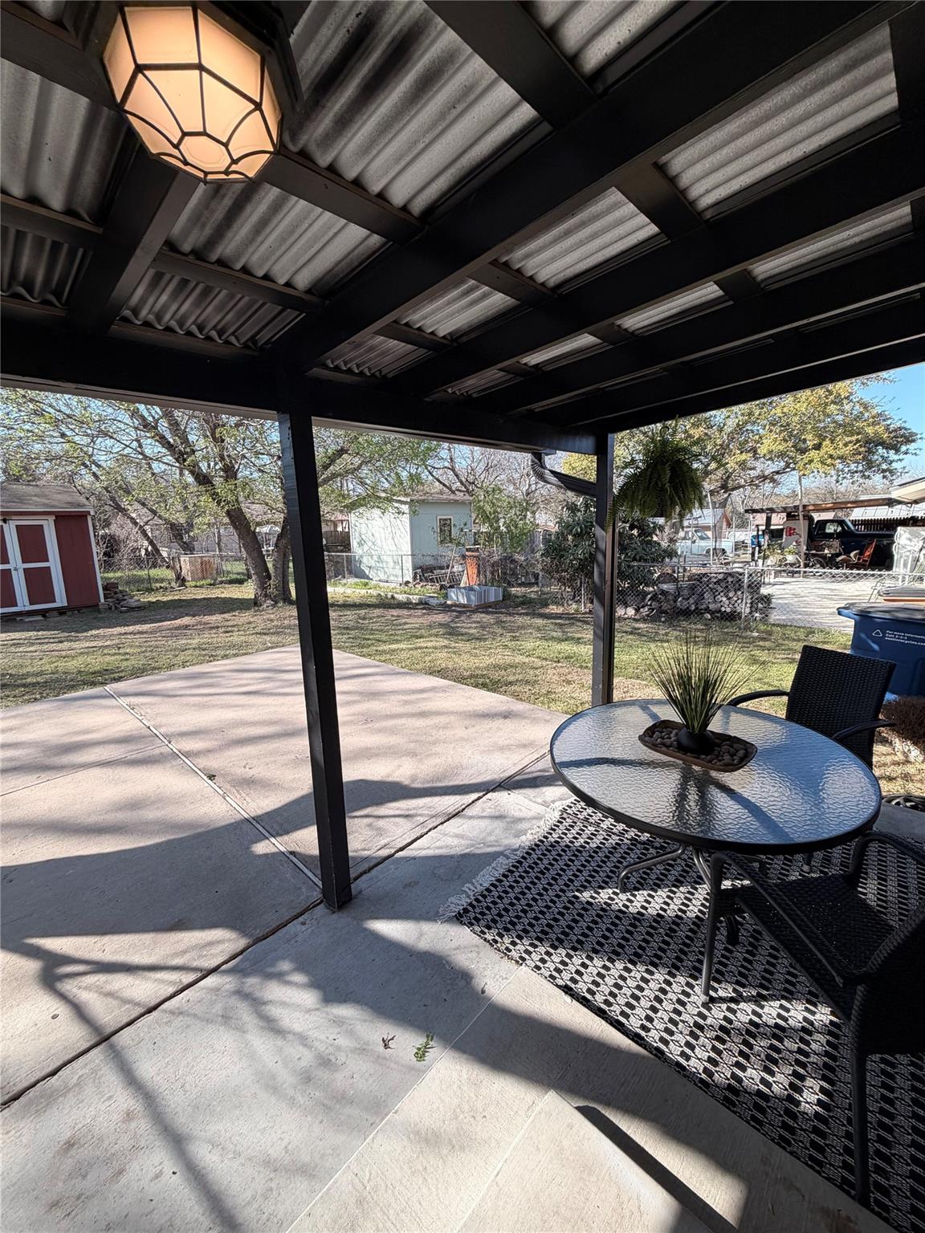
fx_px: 499
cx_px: 462
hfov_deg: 85.7
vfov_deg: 102.1
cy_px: 616
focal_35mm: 14
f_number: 2.2
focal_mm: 2.22
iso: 50
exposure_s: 1/502
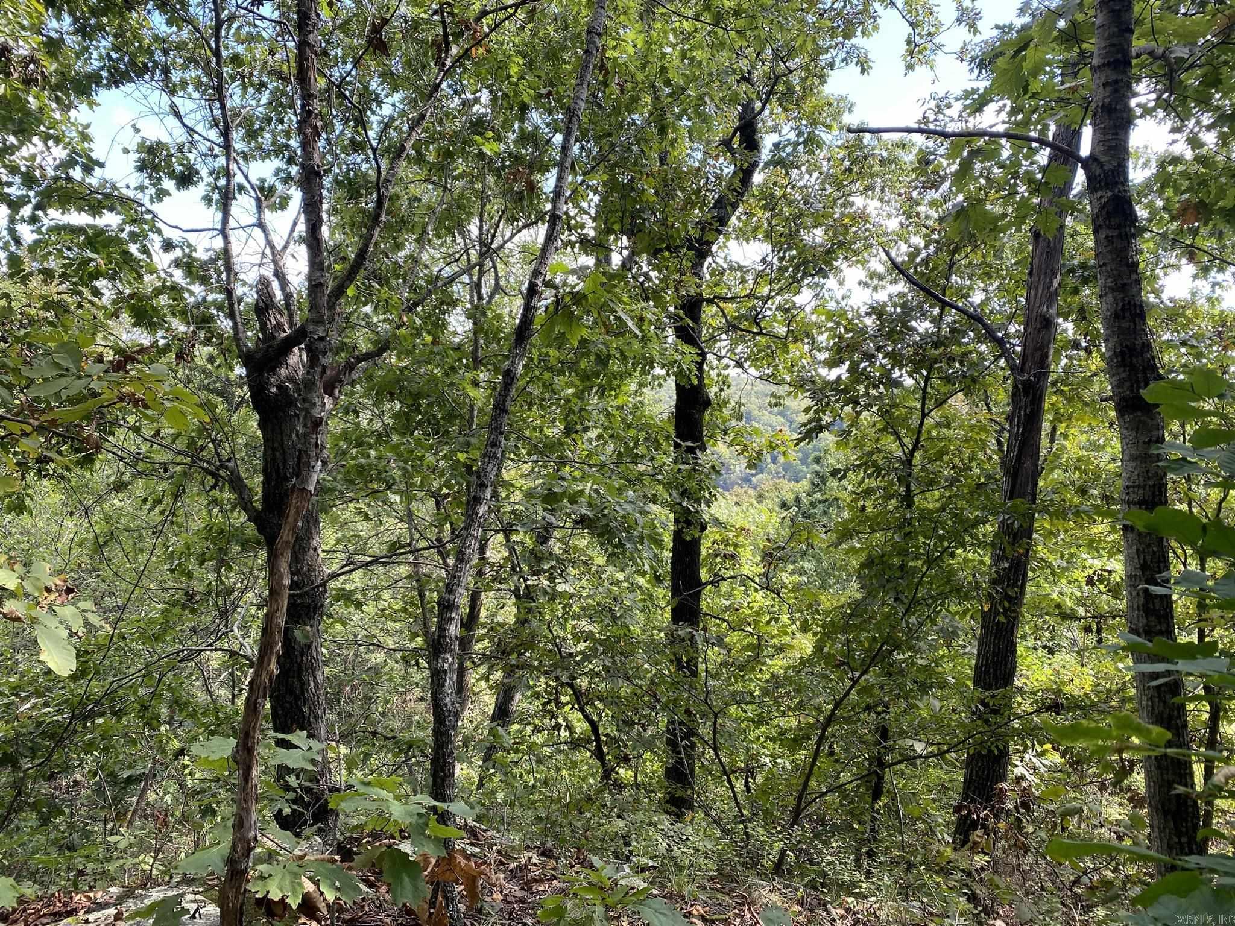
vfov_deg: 53.1
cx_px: 618
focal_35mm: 26
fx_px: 928
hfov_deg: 67.3
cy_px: 463
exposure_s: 1/172
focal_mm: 4.25
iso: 32
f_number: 1.8
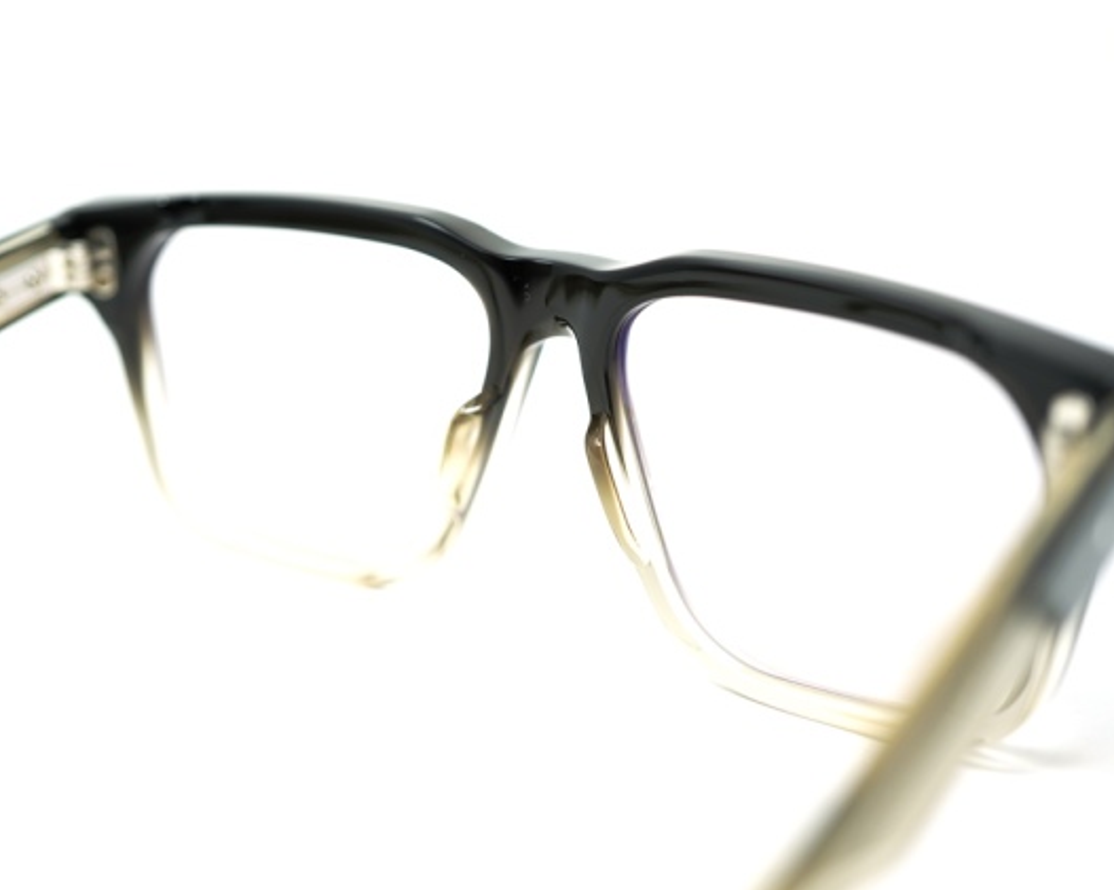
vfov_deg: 26.7
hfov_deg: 33.0
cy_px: 444
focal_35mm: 57
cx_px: 471
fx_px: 1878
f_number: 2.8
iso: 200
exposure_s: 1/50
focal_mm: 50
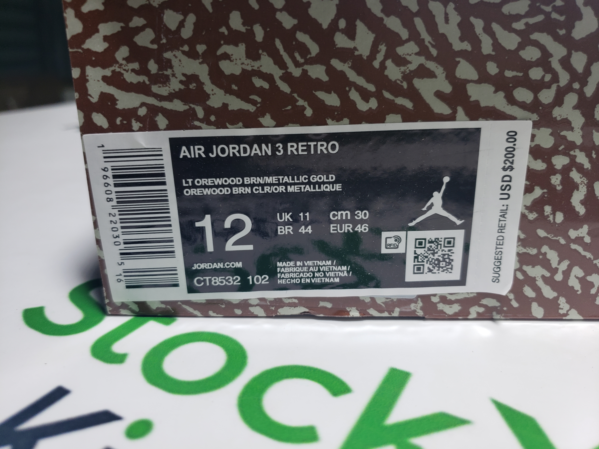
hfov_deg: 67.3
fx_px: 450
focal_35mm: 26
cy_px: 224
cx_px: 300
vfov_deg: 53.1
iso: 50
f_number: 1.5
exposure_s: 1/173
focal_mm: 4.3
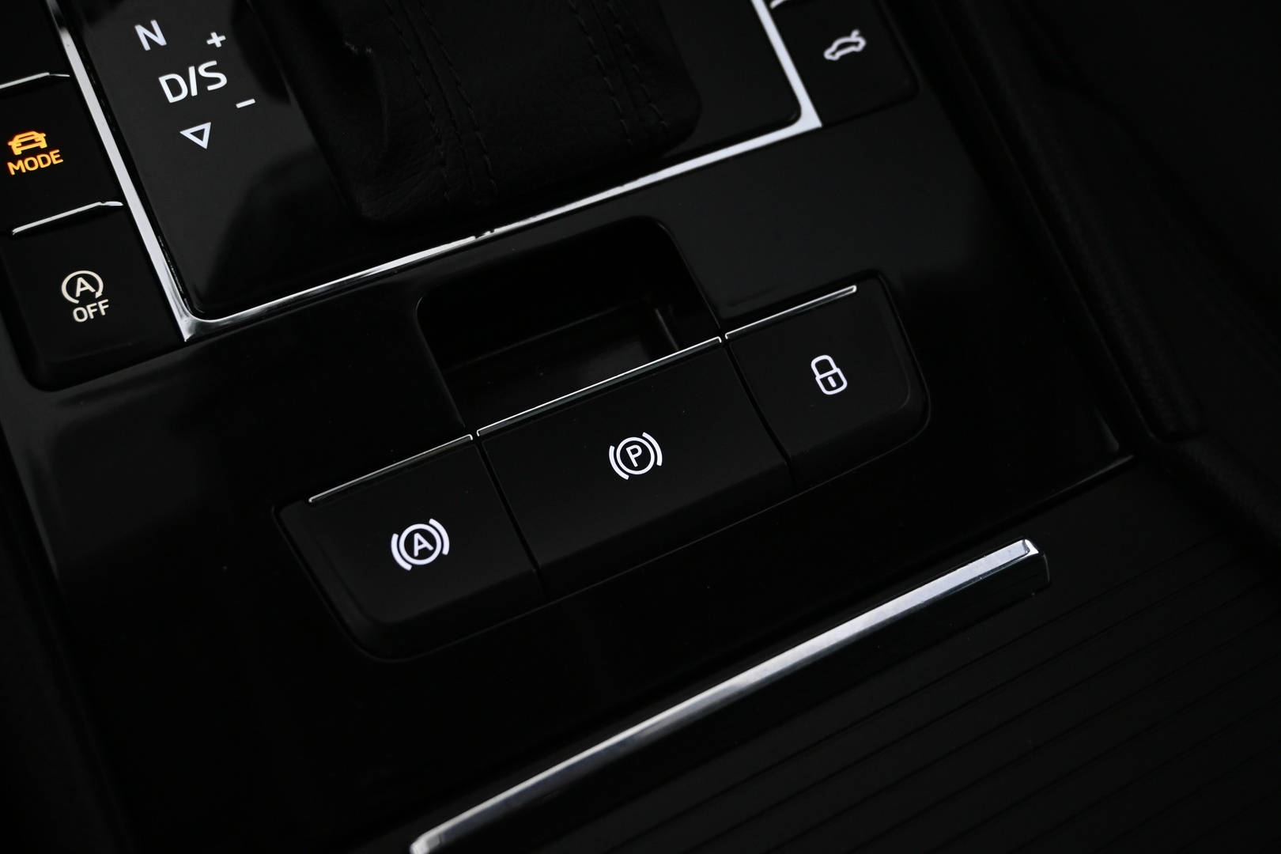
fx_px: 1174
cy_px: 427
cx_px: 640
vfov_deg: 40.0
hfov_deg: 57.2
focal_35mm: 33
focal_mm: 22
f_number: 4
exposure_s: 1/20
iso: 1600
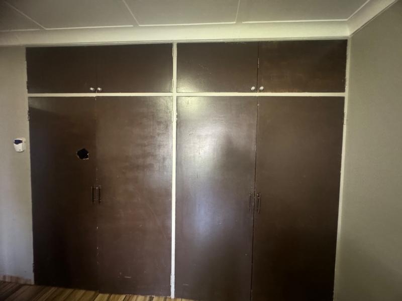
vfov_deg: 85.7
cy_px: 150
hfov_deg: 102.1
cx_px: 201
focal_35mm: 14
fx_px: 163
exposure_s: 1/33
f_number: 2.2
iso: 1000
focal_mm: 2.22
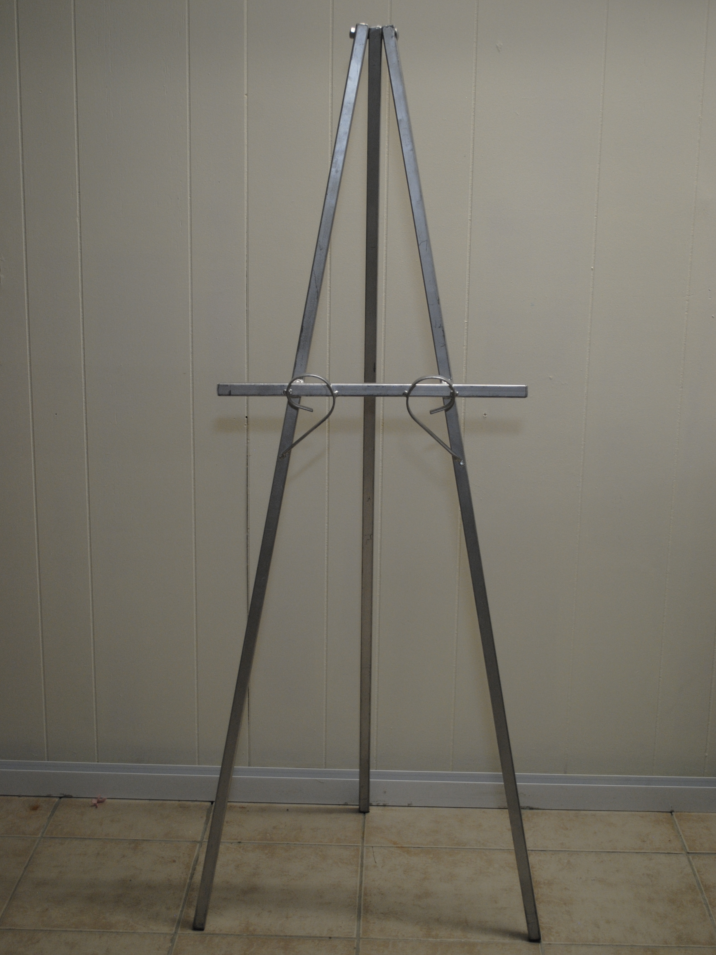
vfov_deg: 38.9
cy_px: 455
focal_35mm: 49
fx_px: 1351
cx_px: 361
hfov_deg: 29.7
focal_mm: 30
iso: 400
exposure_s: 1/40
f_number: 4.5
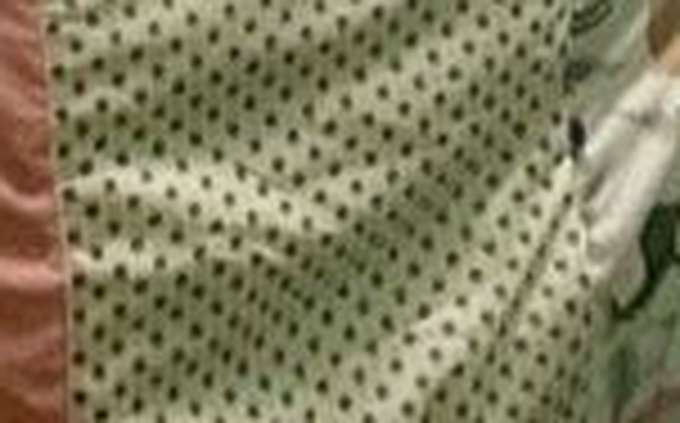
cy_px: -1161
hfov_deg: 10.0
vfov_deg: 5.6
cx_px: 90
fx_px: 3869
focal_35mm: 209
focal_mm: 3
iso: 200
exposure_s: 1/60
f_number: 1.8
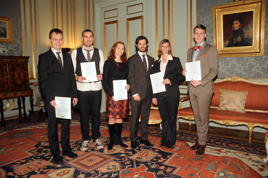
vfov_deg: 47.8
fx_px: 201
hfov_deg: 67.4
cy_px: 89
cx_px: 134
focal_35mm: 27
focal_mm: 18
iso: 400
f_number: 3.5
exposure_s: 1/50
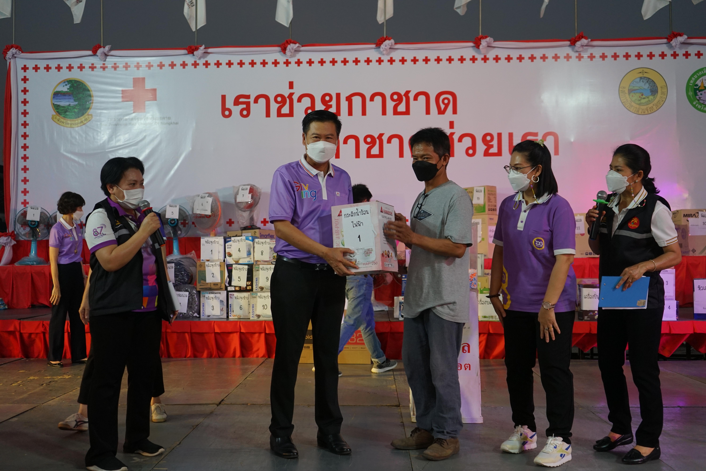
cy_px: 236
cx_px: 353
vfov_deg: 35.1
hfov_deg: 50.7
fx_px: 745
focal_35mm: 38
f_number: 4
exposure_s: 1/160
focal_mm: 38
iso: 1000
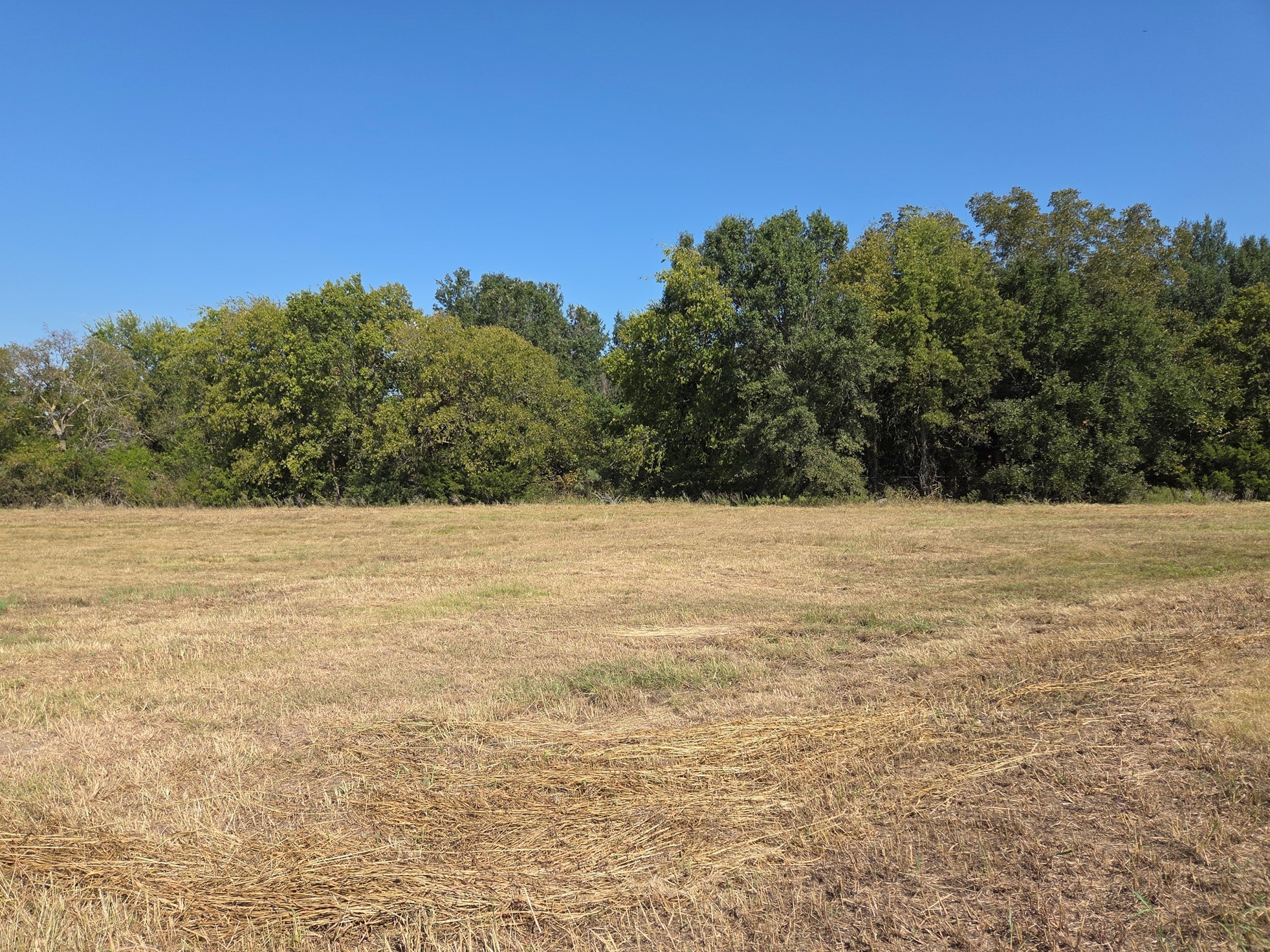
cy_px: 478
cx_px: 611
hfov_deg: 71.6
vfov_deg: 56.8
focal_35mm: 24
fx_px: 880
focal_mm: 5.4
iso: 80
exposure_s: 1/4885
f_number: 1.8
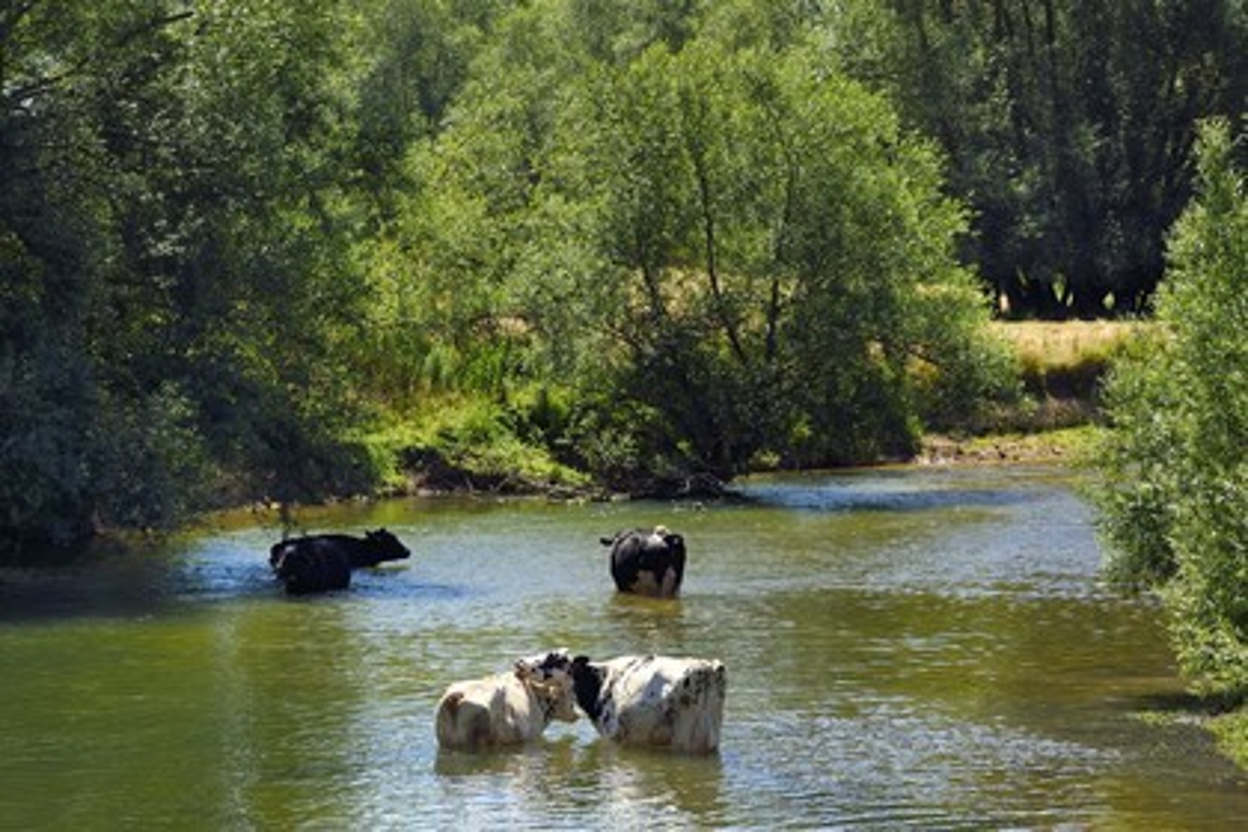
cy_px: 416
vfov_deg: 7.4
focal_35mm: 185
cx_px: 624
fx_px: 6413
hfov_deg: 11.1
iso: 200
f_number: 10
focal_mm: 185
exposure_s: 1/250
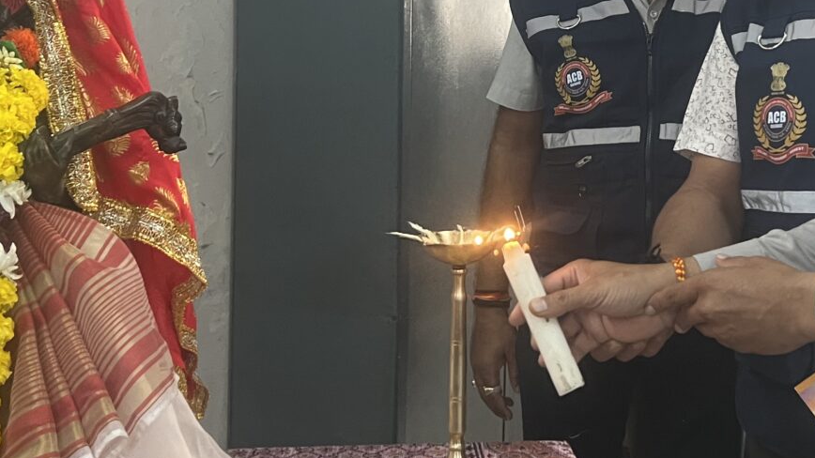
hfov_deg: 33.7
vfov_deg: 19.0
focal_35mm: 62
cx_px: 485
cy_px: 29
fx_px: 1340
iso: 250
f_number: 1.5
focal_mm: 5.7
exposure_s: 1/50
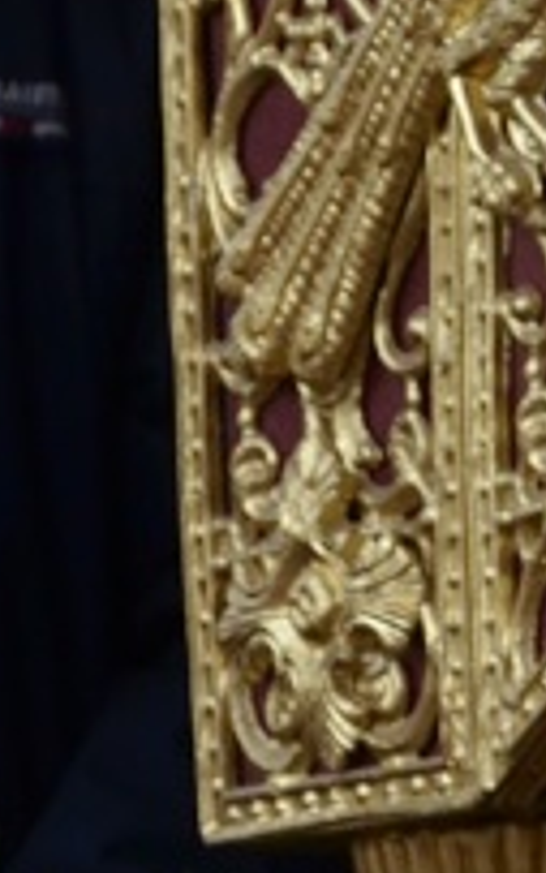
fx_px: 18272
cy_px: 1471
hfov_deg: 1.7
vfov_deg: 2.7
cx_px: 378
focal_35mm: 768
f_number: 7.1
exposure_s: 1/200
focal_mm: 85
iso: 320
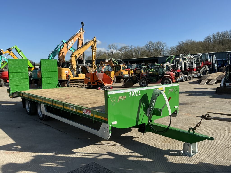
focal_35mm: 28
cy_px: 86
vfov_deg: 49.7
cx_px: 116
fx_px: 187
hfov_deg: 63.4
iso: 25
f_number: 1.8
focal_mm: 3
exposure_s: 1/1451
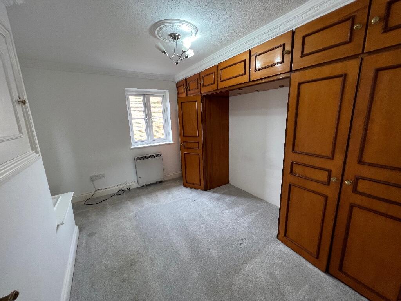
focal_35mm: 13
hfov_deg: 106.2
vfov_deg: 89.9
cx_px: 200
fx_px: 151
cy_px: 150
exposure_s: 1/50
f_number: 1.8
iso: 125
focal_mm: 1.57
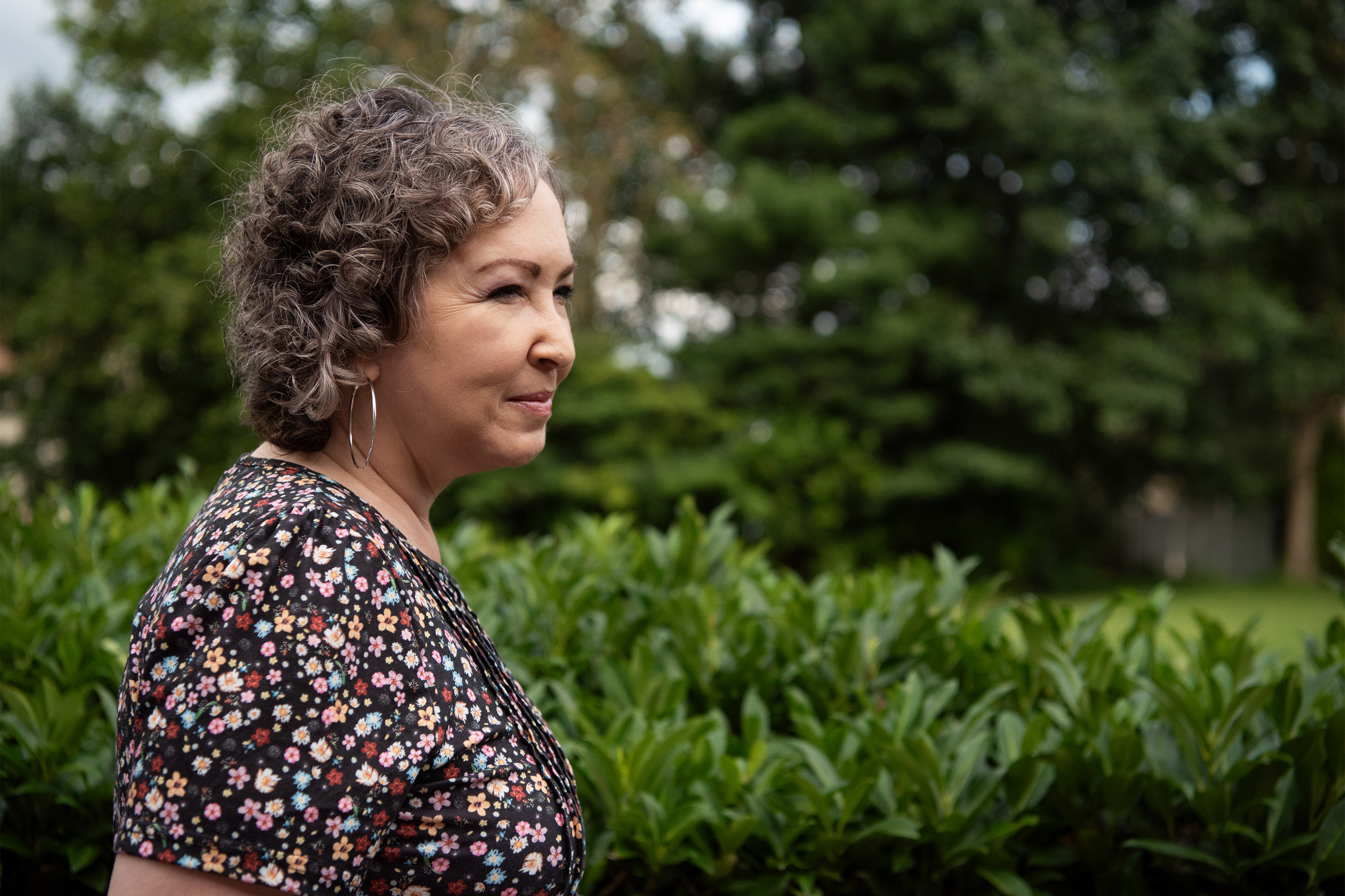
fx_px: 1868
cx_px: 672
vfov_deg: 27.0
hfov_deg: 39.6
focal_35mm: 50
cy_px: 448
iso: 800
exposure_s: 1/4000
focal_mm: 50
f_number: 3.5
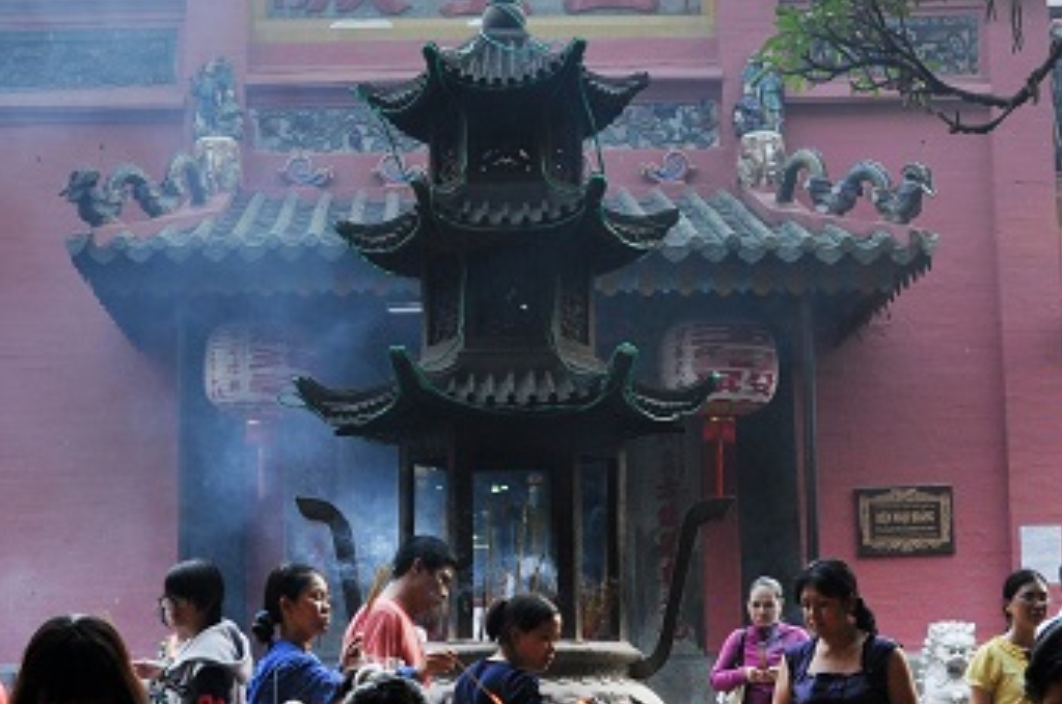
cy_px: 389
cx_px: 433
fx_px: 2002
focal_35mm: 68
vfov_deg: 19.9
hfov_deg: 29.6
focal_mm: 18
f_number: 8
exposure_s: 1/160
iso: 320
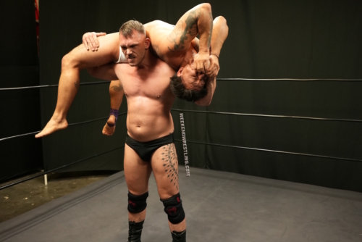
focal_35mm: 35
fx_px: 352
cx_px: 181
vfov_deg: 37.9
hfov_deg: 54.4
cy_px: 121
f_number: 2.8
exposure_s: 1/125
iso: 4000
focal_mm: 35
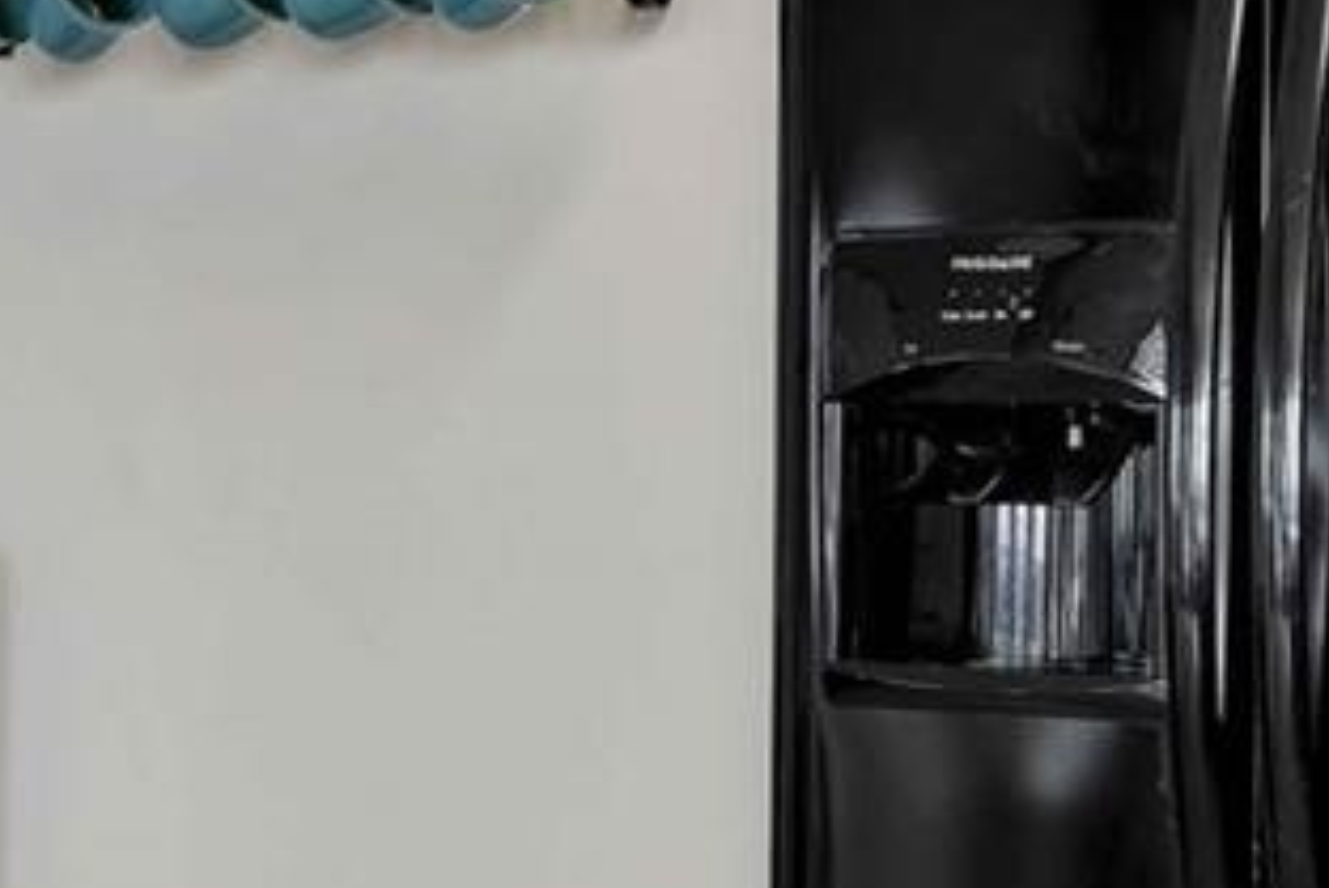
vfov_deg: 14.0
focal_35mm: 98
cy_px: 586
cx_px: 637
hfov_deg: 20.8
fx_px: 3619
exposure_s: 1/3.33
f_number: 8
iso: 100
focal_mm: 15
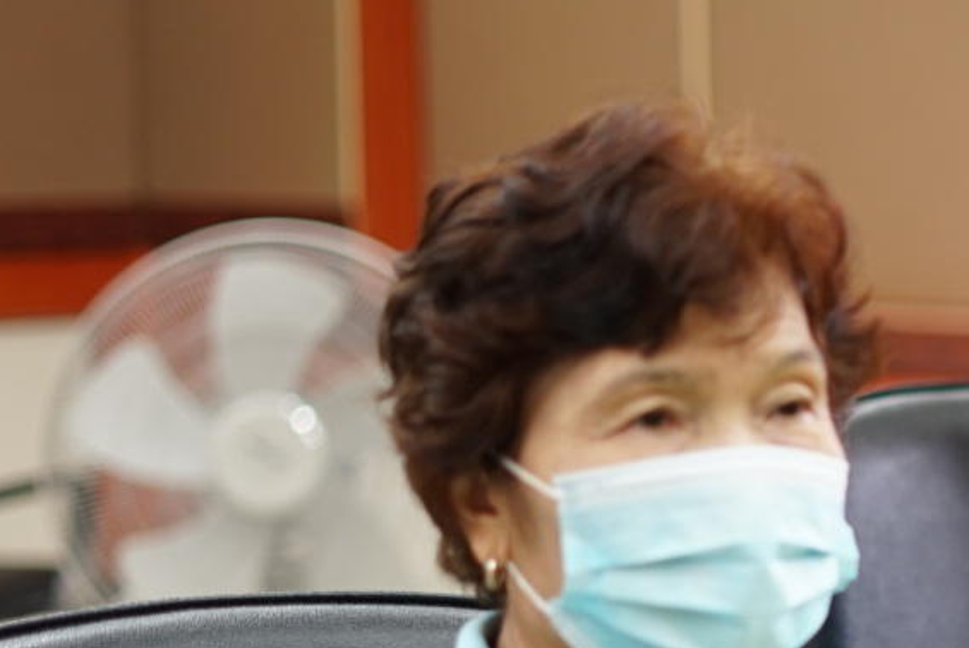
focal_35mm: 143
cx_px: 1096
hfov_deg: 14.0
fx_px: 3853
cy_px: 689
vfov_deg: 9.5
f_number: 1.8
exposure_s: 1/80
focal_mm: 50
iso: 400
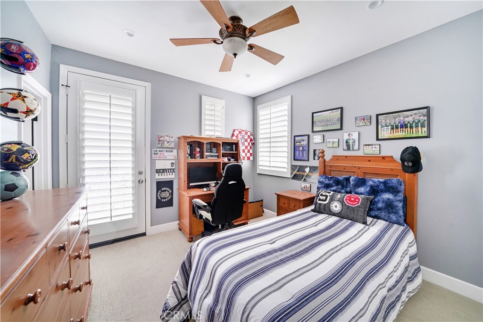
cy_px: 161
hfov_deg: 112.6
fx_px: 161
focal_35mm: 12
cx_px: 242
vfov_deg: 90.0
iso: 100
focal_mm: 12
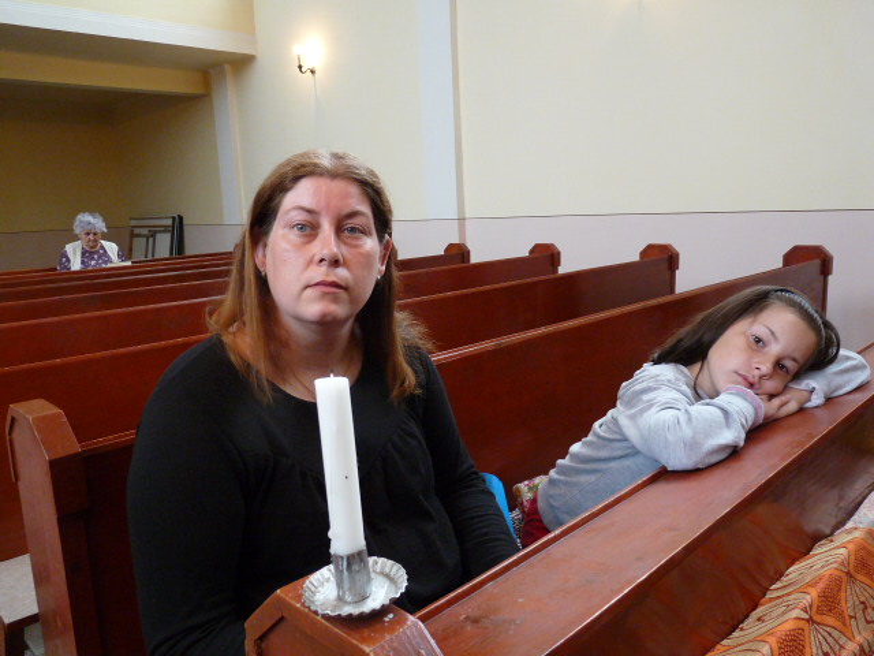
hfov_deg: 65.3
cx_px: 437
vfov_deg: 51.4
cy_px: 328
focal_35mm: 27
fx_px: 682
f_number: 2.8
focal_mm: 4.8
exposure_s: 1/30
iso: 400
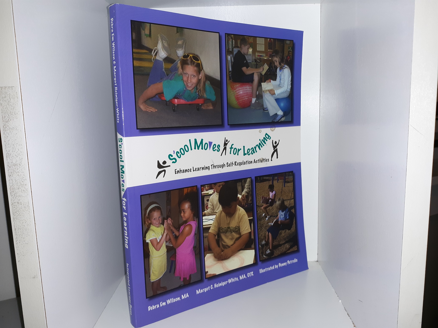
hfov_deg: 63.4
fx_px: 354
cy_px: 164
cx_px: 219
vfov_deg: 49.7
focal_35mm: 28
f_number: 1.7
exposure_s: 1/120
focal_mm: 3.7
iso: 64
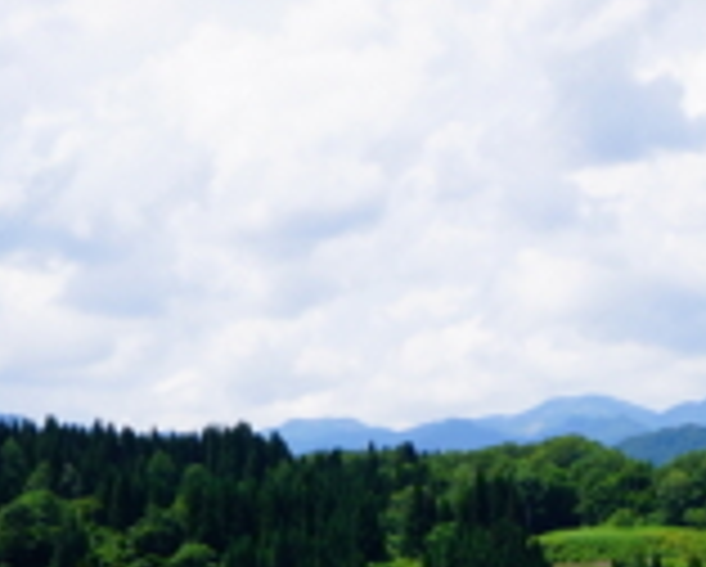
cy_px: 826
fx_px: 2992
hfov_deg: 13.4
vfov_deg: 10.5
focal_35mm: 143
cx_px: 499
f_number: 16
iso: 100
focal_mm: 20
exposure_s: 1/60
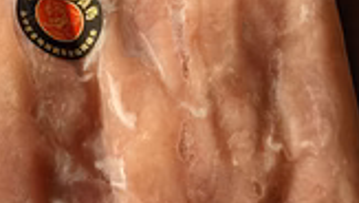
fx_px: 686
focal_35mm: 72
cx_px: 44
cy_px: -31
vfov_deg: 16.2
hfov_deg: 28.3
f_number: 1.73
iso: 50
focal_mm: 4.38
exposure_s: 1/975
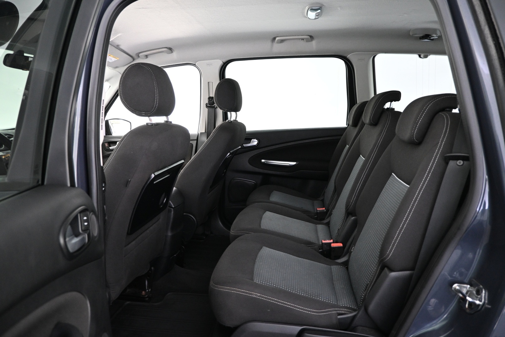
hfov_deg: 73.7
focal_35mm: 24
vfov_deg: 53.1
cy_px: 168
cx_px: 252
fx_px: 337
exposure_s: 1/15
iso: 1600
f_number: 3.5
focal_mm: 16
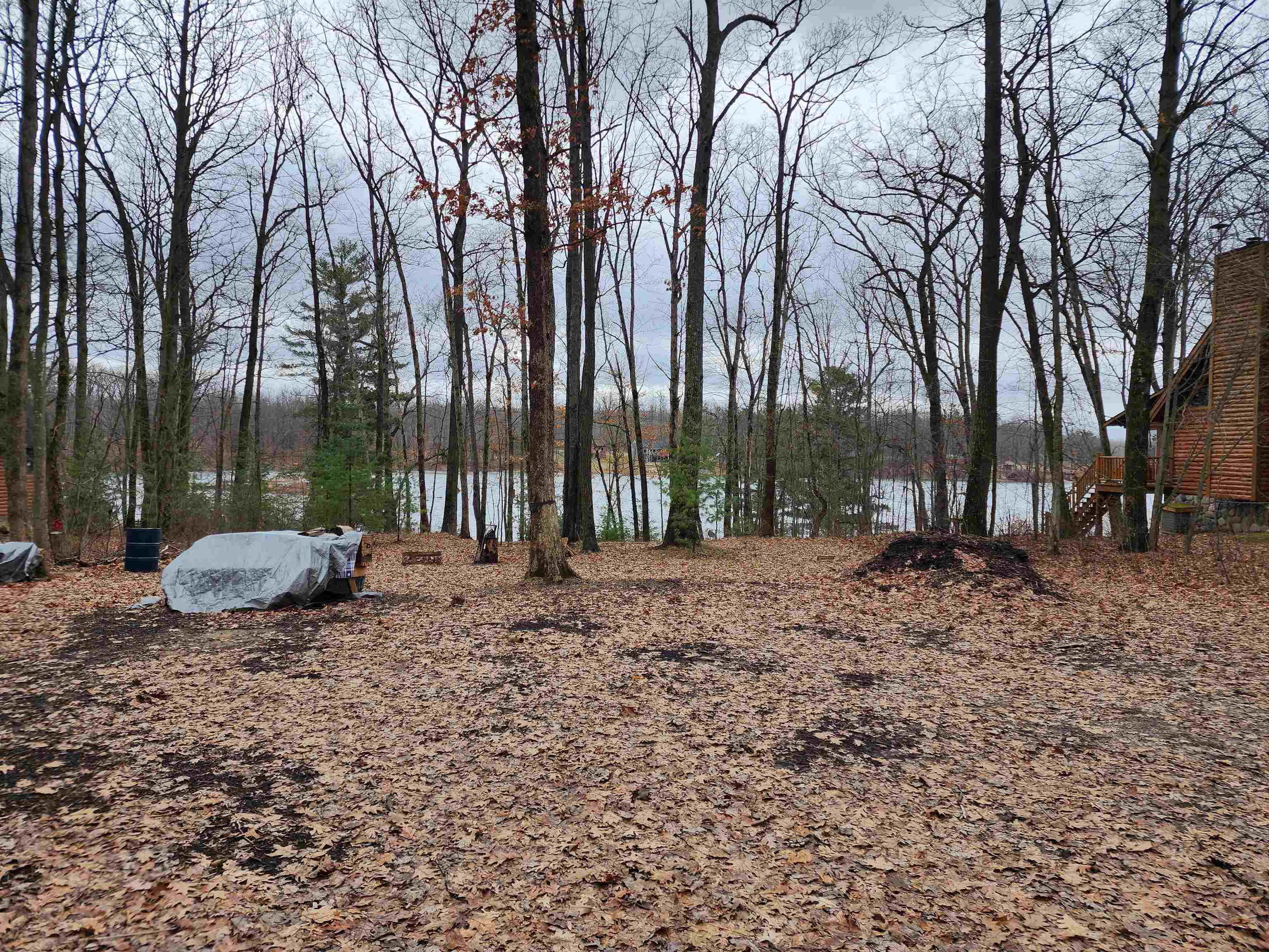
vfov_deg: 58.9
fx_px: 843
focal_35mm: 23
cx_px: 634
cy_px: 476
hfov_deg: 73.9
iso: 12
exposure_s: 1/805
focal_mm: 6.4
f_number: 1.8
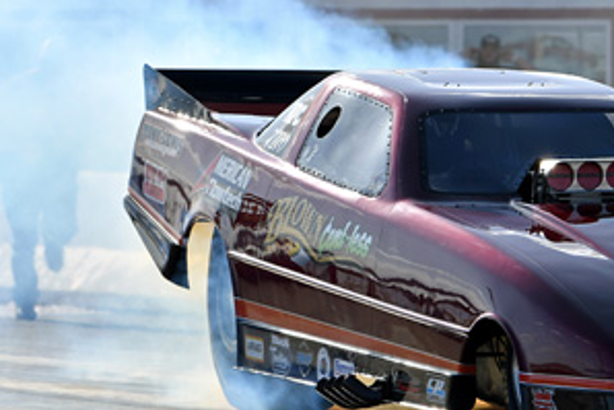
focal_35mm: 503
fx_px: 8583
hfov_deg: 4.1
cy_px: 210
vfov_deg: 2.7
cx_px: 511
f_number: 5.6
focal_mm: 200
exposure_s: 1/1250
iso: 160
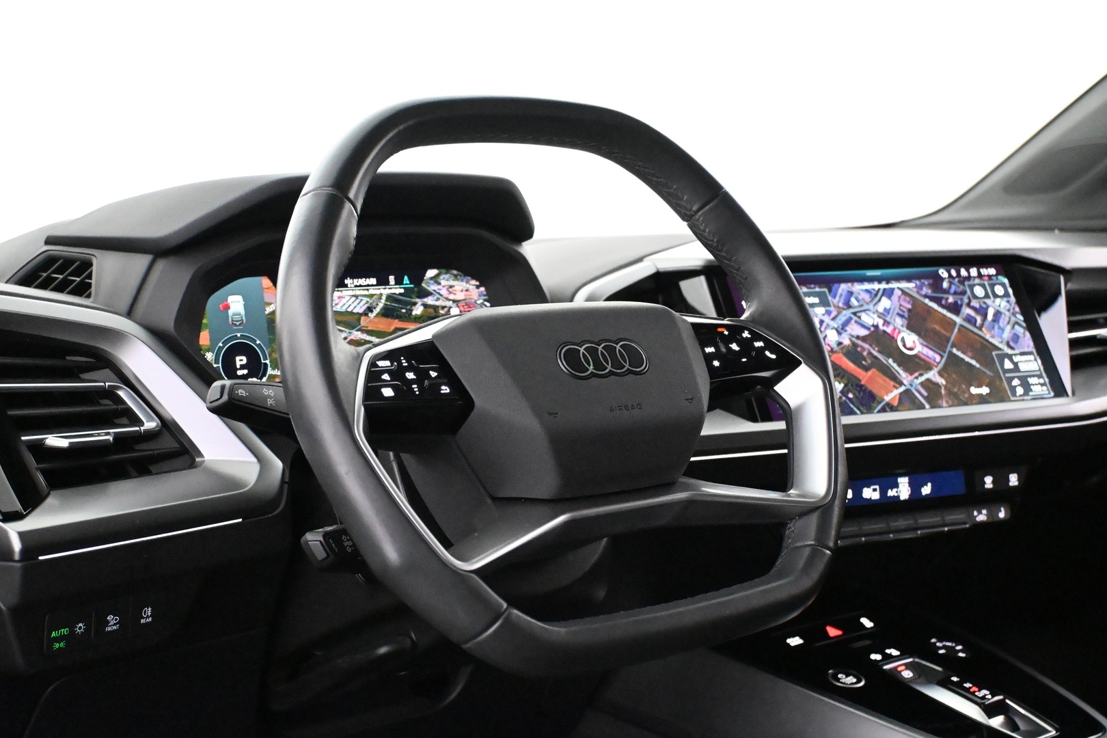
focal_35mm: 47
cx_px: 554
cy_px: 369
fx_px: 1453
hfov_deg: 41.7
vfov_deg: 28.5
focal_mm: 31.5
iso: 12800
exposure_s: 1/100
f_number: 5
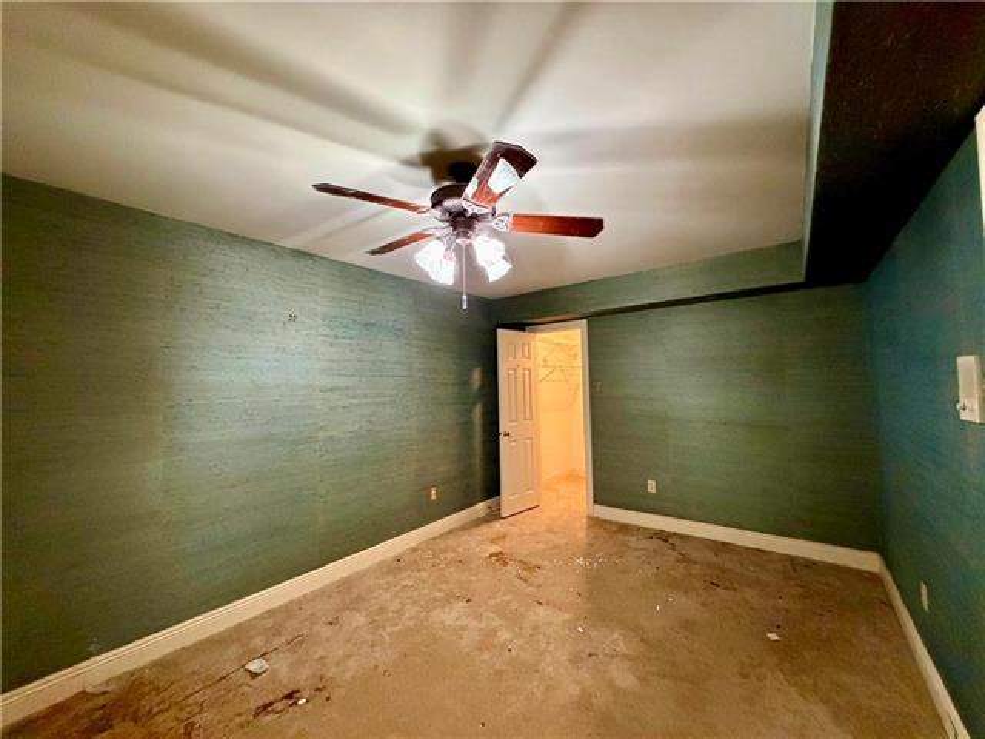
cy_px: 370
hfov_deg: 102.1
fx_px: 398
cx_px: 492
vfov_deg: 85.7
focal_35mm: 14
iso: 800
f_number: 2.2
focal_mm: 2.22
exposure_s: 1/60
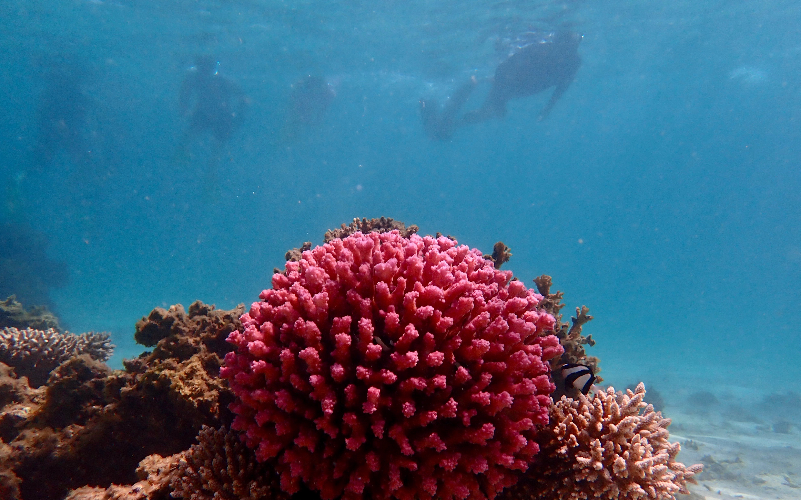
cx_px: 396
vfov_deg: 45.8
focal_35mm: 27
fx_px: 589
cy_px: 298
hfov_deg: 68.4
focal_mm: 4.5
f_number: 8
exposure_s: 1/200
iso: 100
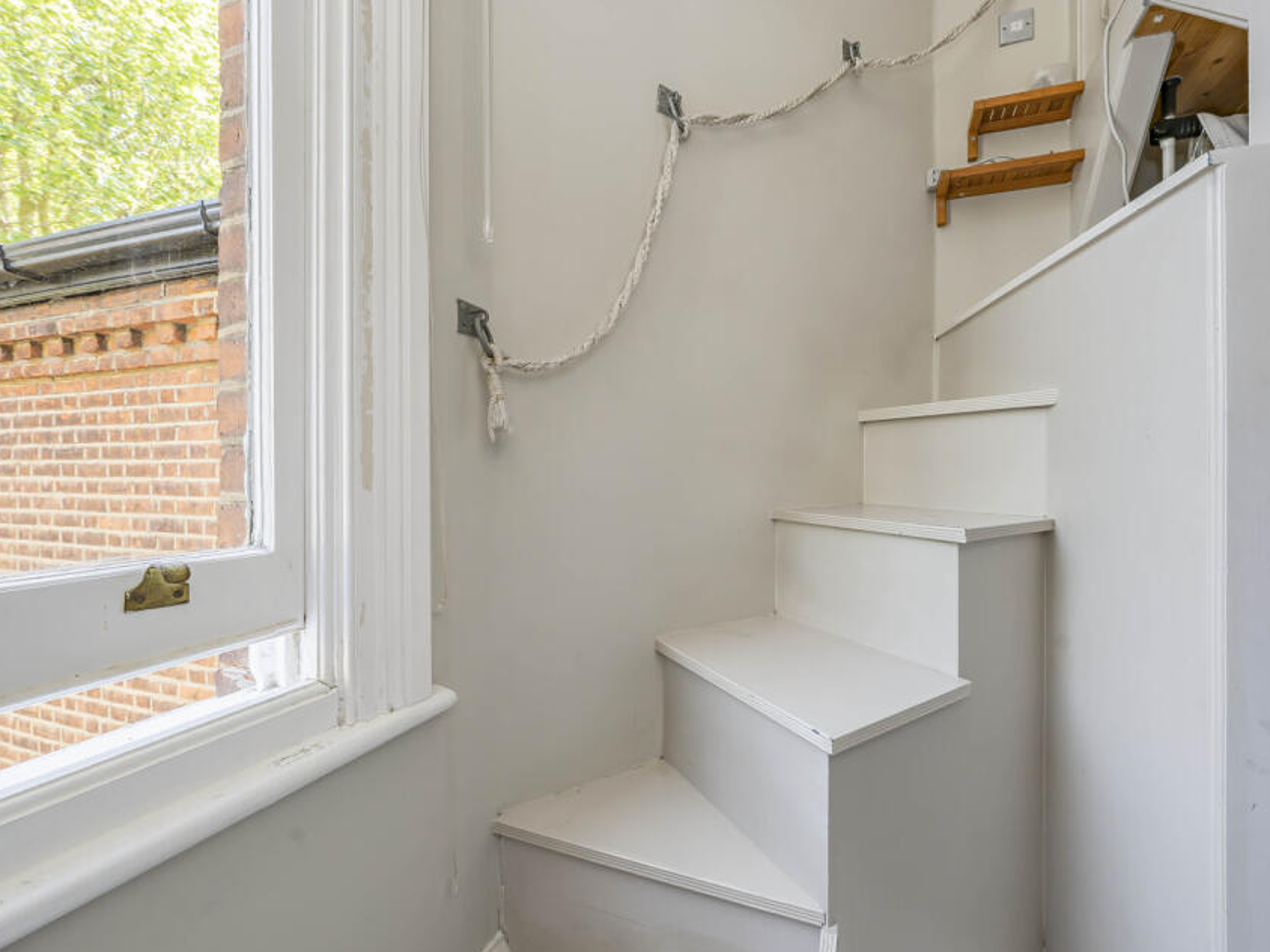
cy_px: 485
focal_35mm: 14
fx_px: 514
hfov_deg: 101.4
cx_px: 725
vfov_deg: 85.7
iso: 320
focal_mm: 12
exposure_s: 1/30
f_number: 9
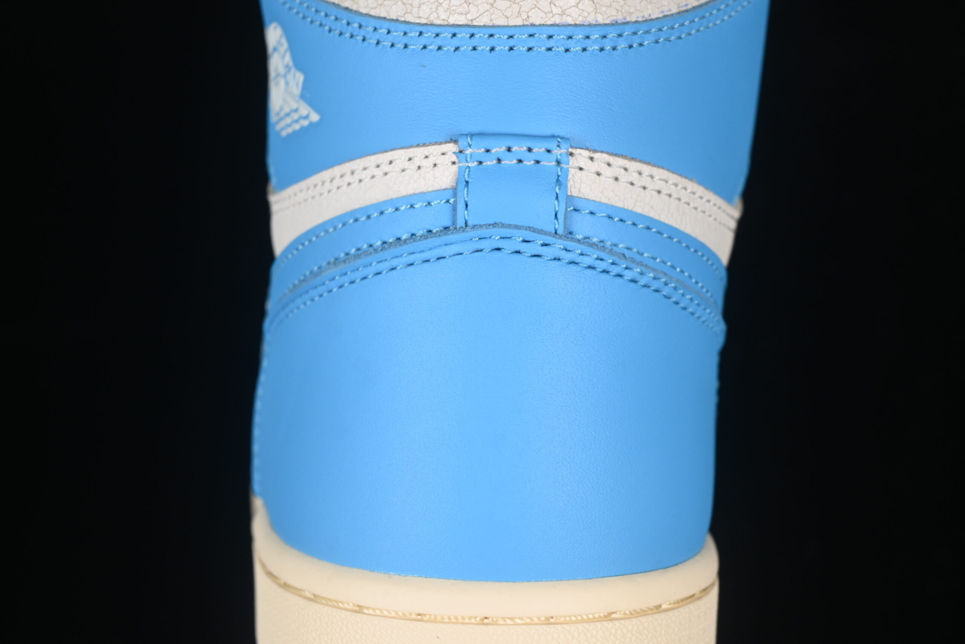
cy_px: 322
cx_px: 482
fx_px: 2010
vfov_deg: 18.2
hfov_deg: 27.0
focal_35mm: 75
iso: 160
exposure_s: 1/80
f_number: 7.1
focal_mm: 50
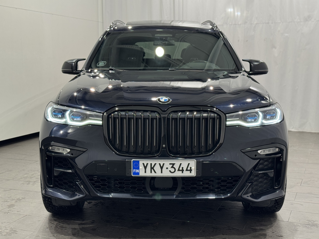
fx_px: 442
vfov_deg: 30.3
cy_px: 120
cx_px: 160
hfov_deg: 39.7
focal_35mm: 48
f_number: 1.78
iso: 50
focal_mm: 6.76
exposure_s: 1/49
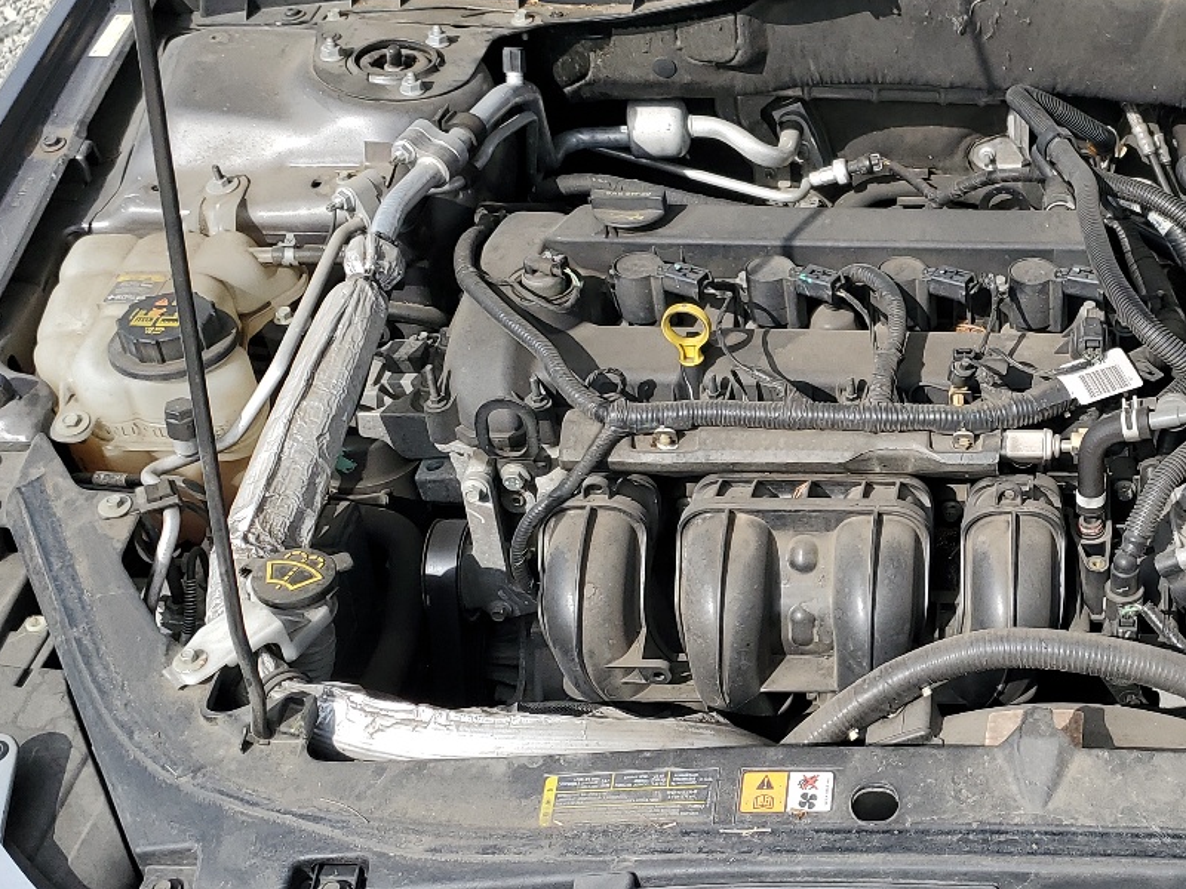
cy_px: 504
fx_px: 1782
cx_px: 1002
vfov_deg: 28.0
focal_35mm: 52
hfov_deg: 35.2
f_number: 1.5
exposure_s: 1/3333
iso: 50
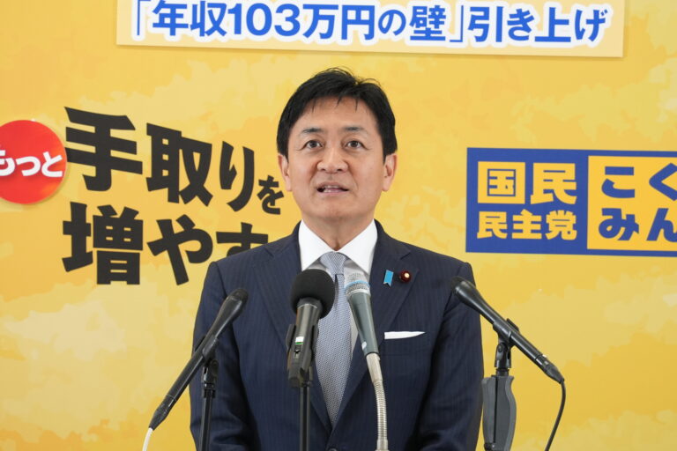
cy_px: 226
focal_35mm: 300
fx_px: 5641
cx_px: 338
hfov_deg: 6.9
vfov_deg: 4.6
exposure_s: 1/125
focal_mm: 200
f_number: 5.6
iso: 1600
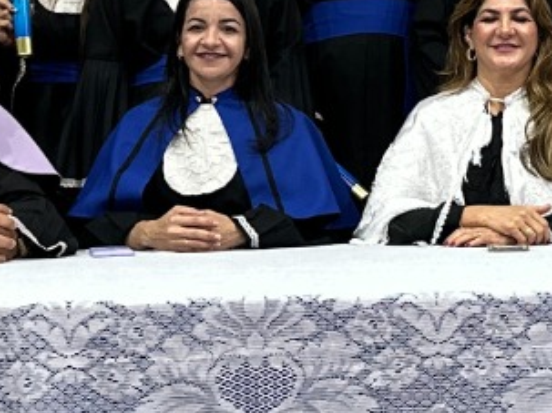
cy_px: -20
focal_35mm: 114
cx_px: 525
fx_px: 1817
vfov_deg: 12.8
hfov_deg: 17.0
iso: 250
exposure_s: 1/60
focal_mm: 6.86
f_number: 1.78
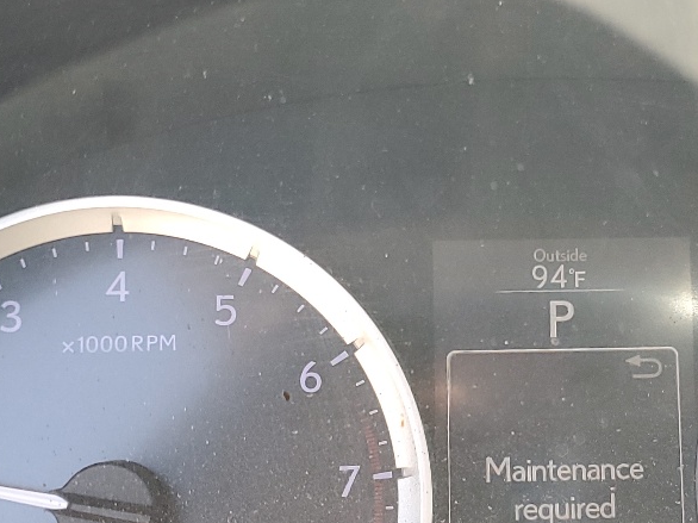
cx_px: 518
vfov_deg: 20.6
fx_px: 1431
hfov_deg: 27.1
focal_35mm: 71
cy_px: 360
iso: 82
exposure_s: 1/120
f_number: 1.5
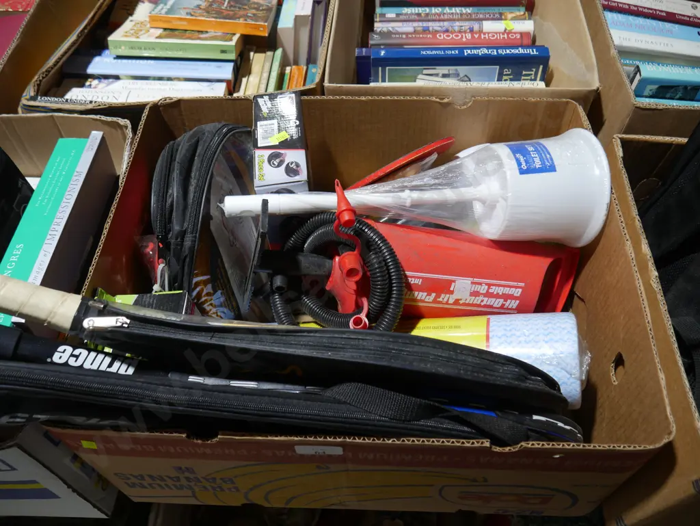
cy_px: 263
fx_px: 566
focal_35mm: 28
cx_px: 350
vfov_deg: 49.8
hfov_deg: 63.4
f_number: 4
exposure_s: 1/60
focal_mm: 14
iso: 250
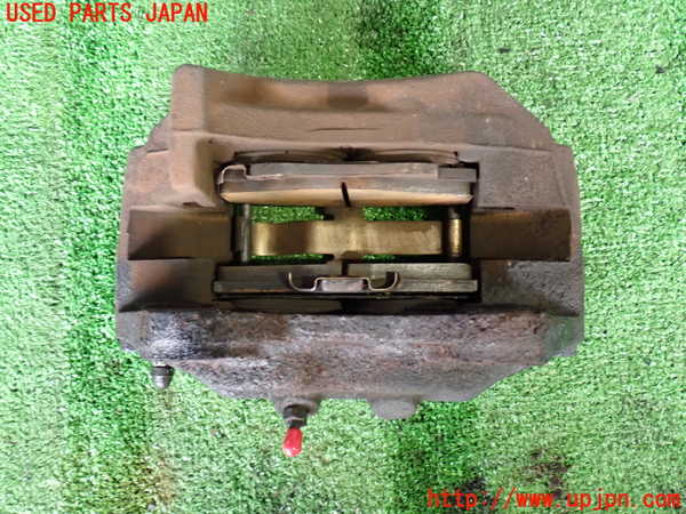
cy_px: 257
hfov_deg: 49.0
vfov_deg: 37.7
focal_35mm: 38
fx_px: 753
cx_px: 343
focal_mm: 6.83
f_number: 2.7
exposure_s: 1/40
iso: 640
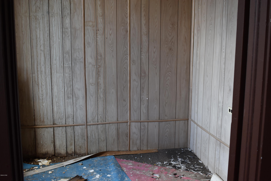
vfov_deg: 34.2
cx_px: 136
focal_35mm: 39
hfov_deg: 49.6
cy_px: 90
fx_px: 294
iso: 400
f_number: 5
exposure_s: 1/100
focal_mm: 26
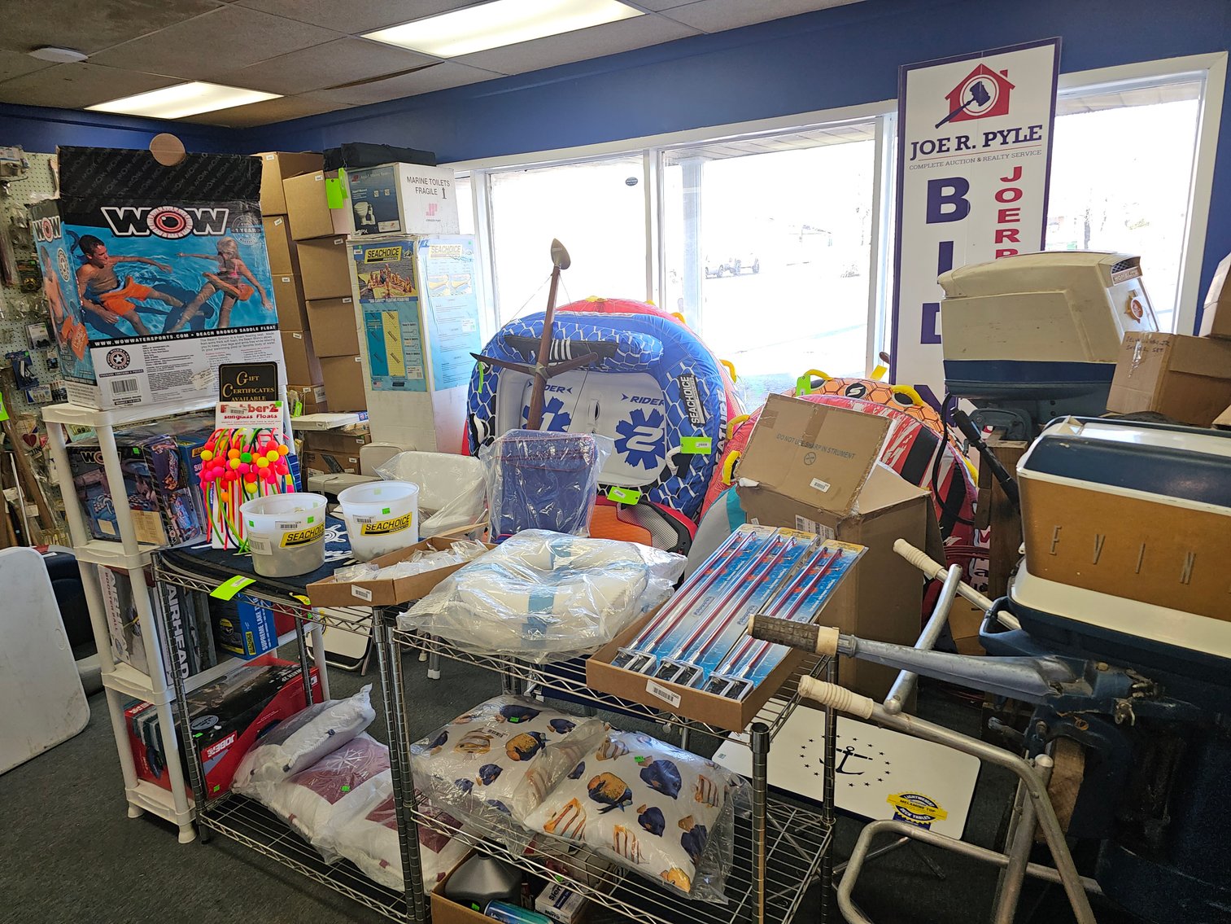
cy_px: 462
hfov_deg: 73.9
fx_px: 818
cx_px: 616
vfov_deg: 58.9
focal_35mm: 23
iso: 64
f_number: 1.7
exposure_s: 1/60
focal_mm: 6.3
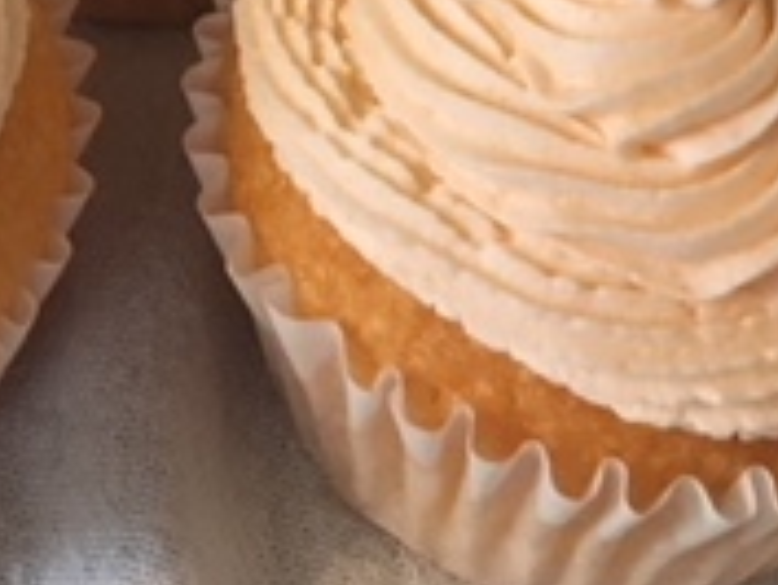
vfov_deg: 13.2
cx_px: 105
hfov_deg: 18.5
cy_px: -347
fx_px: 2361
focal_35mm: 105
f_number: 2.2
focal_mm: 4.15
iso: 200
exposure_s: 1/20
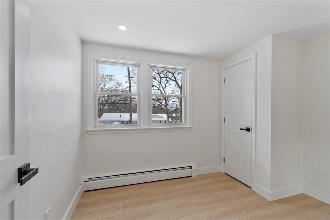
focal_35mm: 15
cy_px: 110
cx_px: 165
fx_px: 138
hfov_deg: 100.4
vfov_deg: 77.3
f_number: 8
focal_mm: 10
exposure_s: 1/15
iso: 320
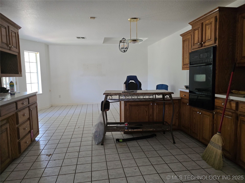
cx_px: 122
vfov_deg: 58.9
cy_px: 92
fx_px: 163
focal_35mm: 23
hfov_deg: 73.9
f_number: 1.7
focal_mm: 6.3
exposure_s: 1/120
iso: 400
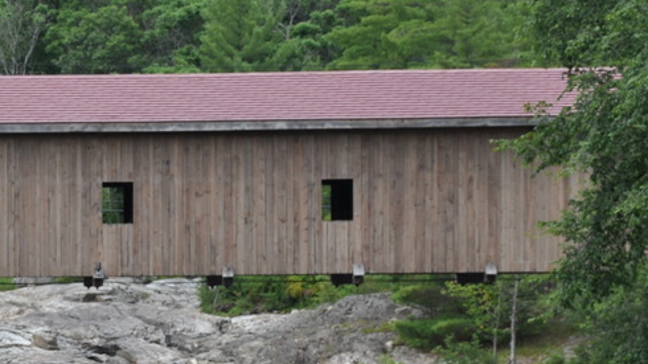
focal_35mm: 238
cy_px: 401
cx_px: -41
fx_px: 4087
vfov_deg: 5.1
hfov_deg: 9.0
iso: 200
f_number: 8
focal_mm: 58
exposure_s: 1/250
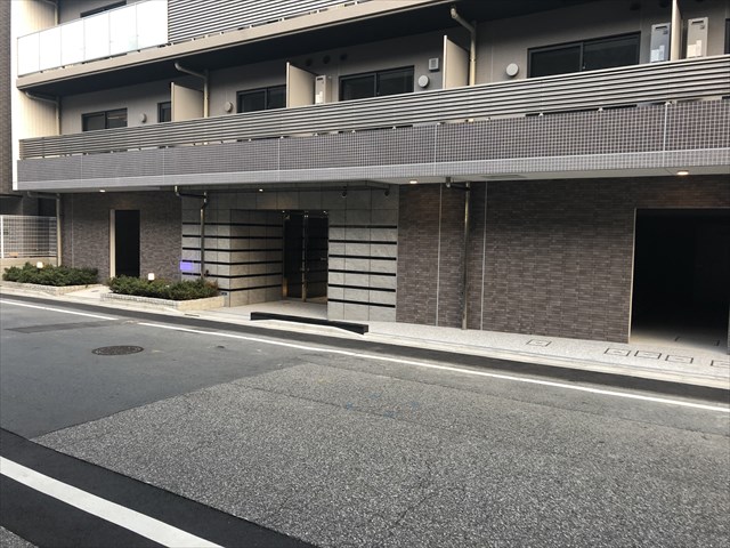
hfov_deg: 63.4
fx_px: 590
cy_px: 274
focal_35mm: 28
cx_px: 365
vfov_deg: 49.7
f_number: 1.8
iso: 25
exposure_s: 1/33
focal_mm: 3.99
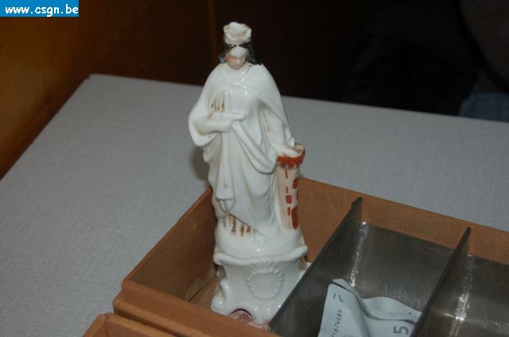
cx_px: 254
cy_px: 168
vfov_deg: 19.6
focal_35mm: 69
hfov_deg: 29.3
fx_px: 974
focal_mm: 46
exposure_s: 1/60
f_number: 5.3
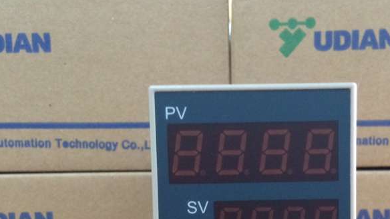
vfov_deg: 21.6
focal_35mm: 53
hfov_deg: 39.0
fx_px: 548
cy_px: 232
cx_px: 240
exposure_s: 1/17
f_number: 2.2
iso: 320
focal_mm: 4.15
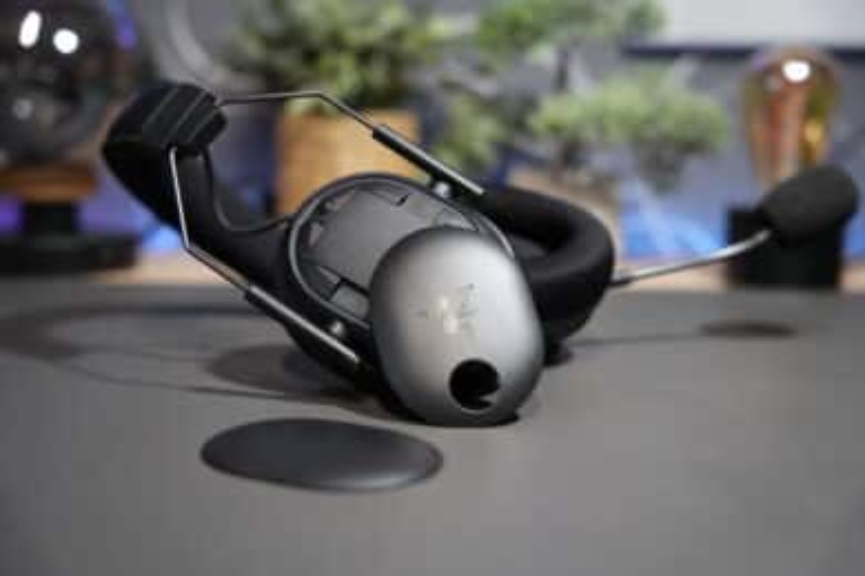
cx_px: 432
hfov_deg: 43.0
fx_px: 1098
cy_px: 288
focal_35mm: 46
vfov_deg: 29.4
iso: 400
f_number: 3.2
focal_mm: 45.7
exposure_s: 1/50
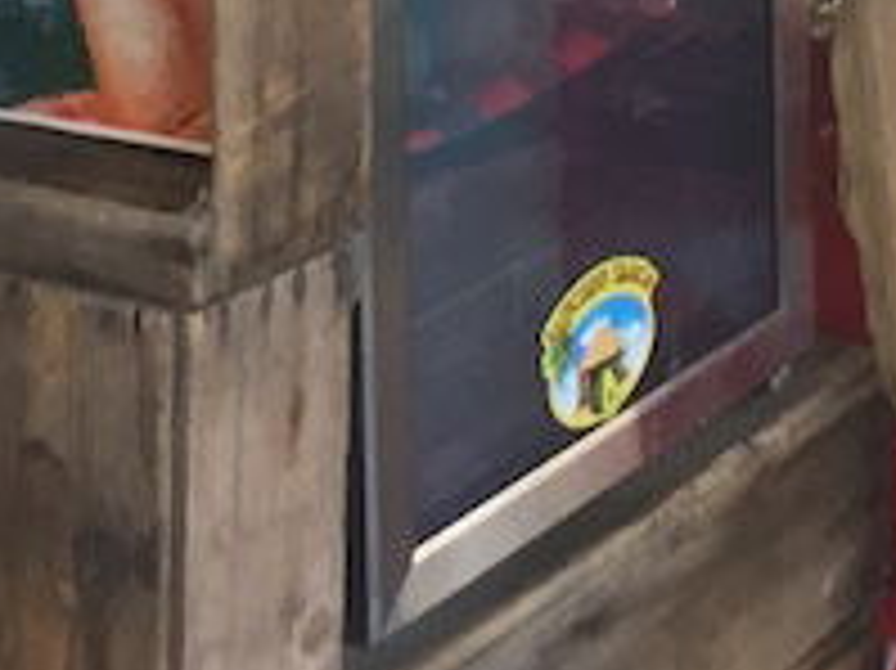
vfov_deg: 7.6
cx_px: 711
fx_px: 4527
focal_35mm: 175
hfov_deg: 11.3
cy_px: -1192
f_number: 2.2
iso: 32
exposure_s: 1/40
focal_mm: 4.15
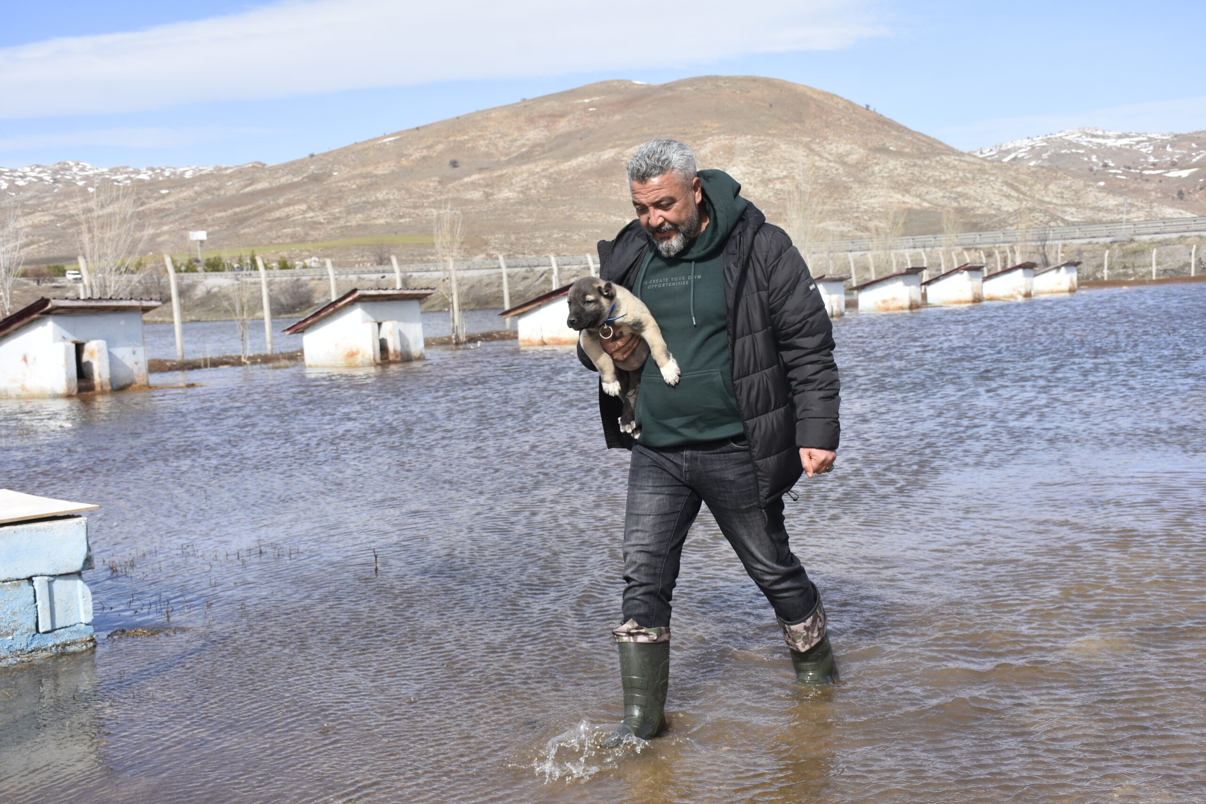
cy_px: 402
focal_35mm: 40
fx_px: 1357
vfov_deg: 33.0
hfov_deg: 47.9
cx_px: 603
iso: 160
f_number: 8
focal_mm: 27
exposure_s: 1/500
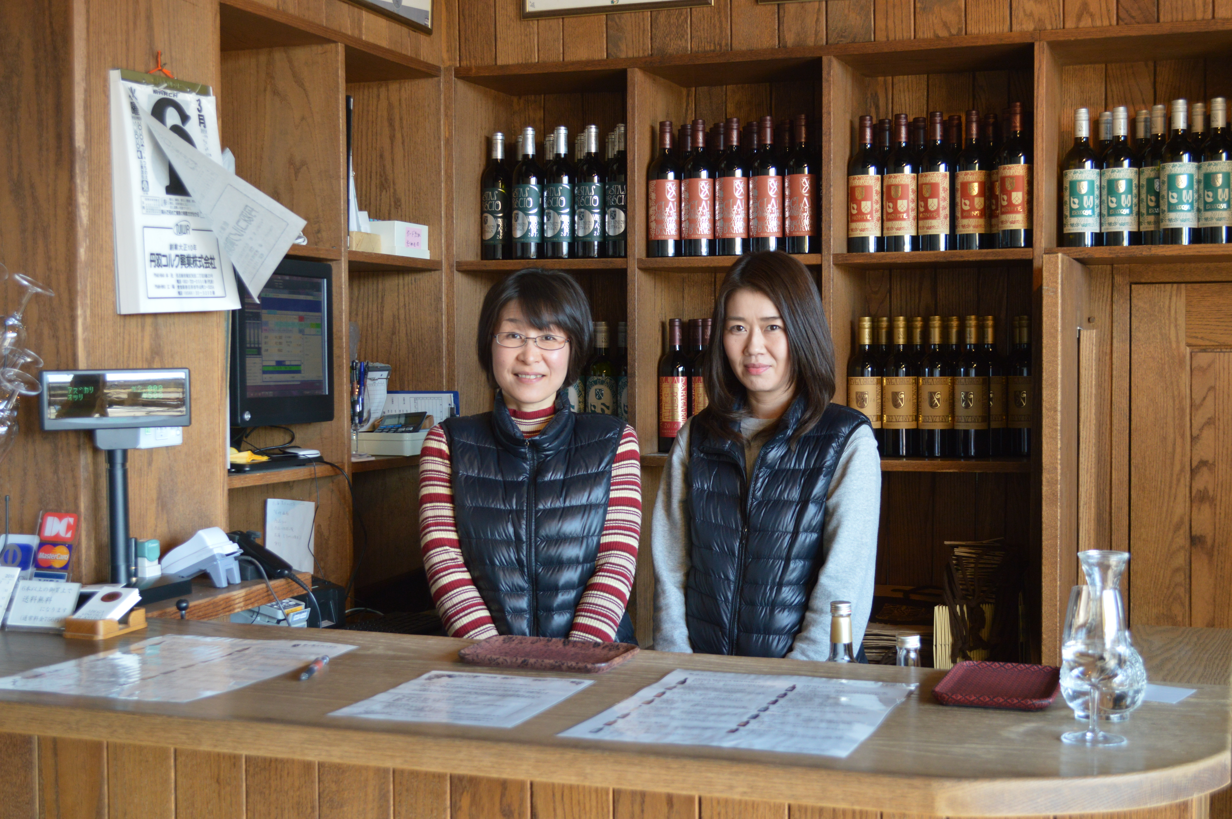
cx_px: 616
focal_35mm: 48
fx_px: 1641
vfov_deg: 28.0
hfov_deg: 41.1
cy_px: 410
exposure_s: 1/60
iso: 560
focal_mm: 32
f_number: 4.8
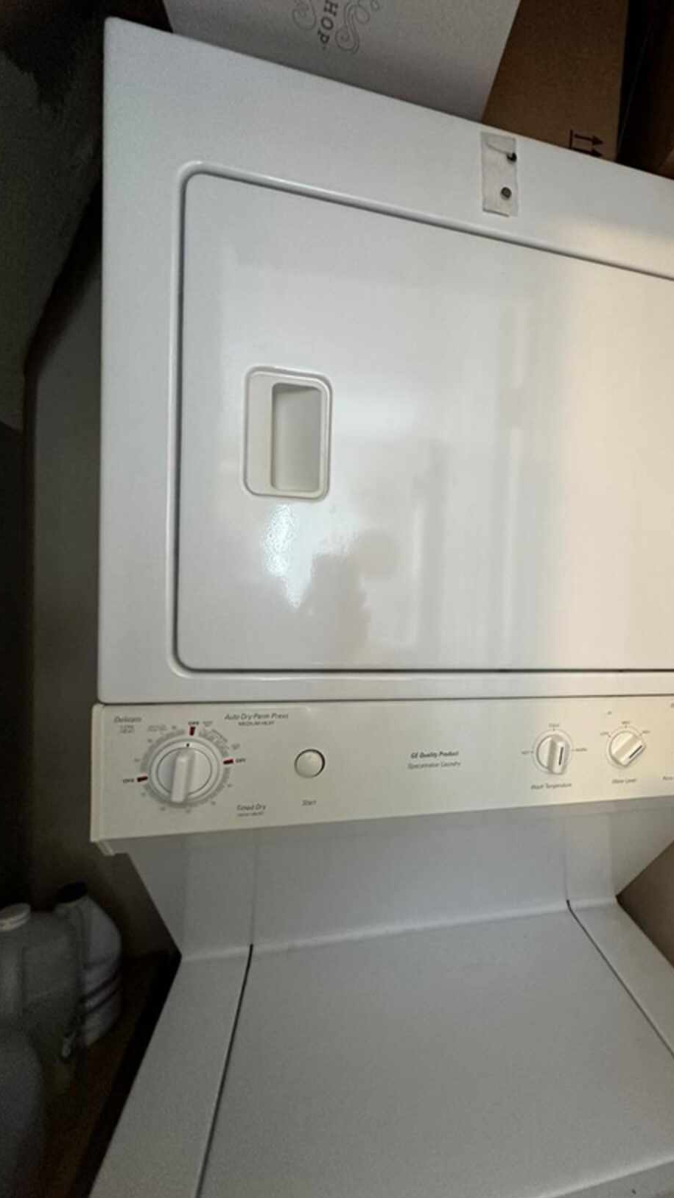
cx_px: 465
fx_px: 508
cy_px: 605
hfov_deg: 64.8
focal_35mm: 16
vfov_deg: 99.4
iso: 500
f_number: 2.2
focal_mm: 2.22
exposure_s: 1/60
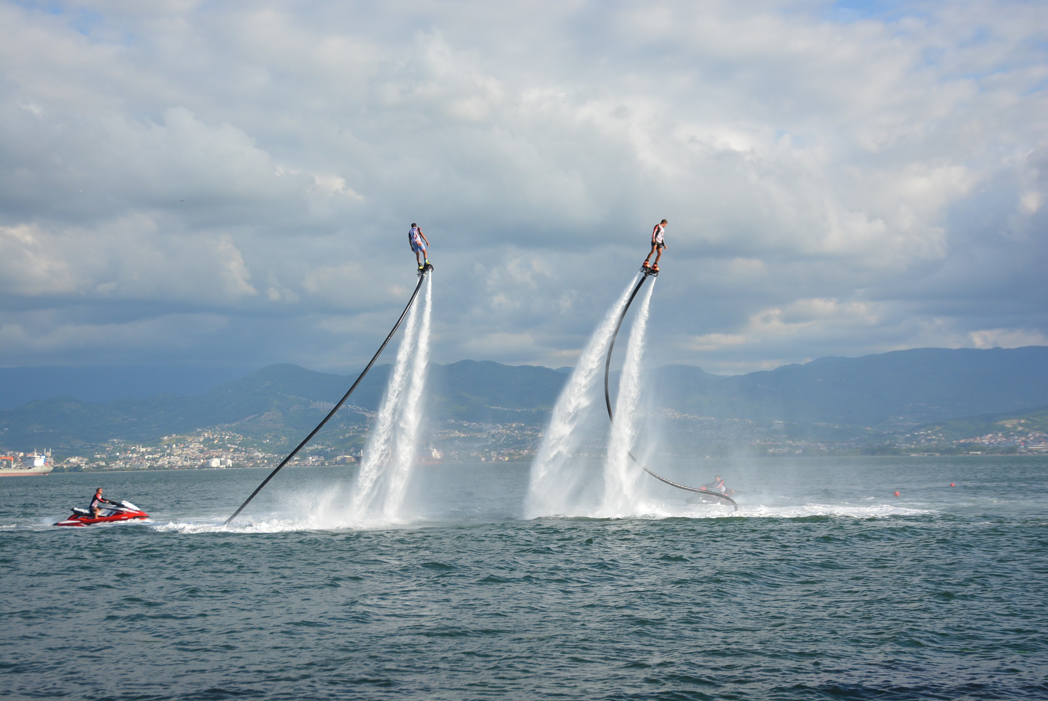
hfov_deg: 35.0
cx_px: 524
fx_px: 1661
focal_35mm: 57
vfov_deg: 23.8
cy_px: 350
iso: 400
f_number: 7.1
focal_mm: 38
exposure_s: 1/1600
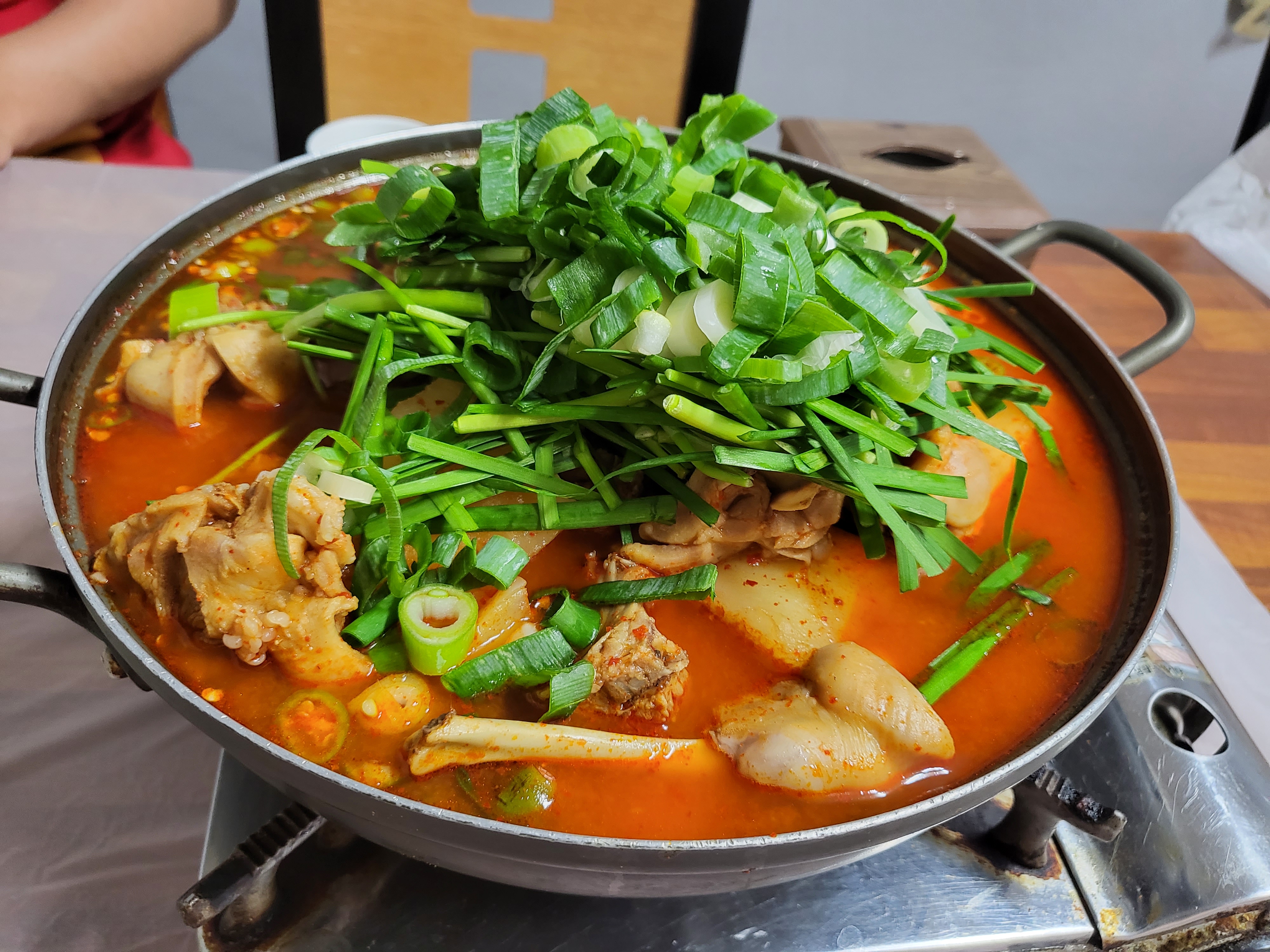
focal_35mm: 26
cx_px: 635
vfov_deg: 53.1
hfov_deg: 67.3
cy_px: 476
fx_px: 954
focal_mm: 4.25
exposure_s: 1/40
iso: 320
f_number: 1.8
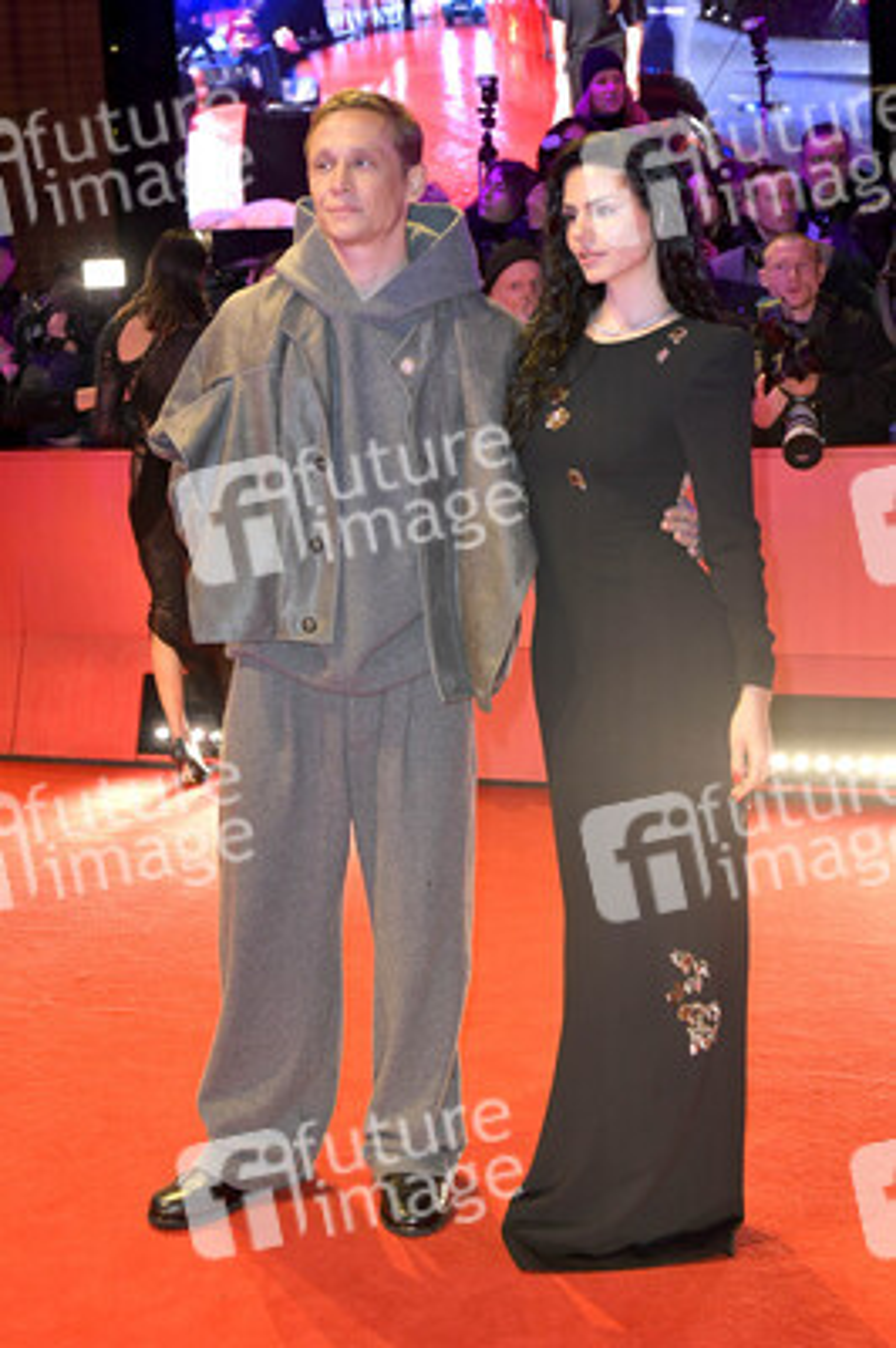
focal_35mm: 48
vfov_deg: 41.1
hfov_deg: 28.0
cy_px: 674
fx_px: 1795
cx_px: 448
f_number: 5.6
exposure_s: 1/200
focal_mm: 48
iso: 1600
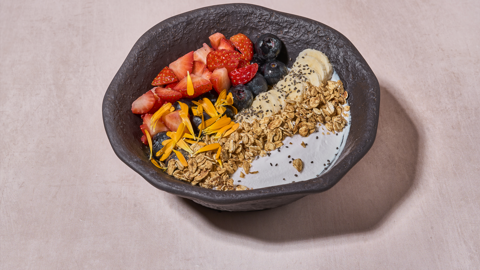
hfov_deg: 32.4
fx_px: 827
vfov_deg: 18.5
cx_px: 240
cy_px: 131
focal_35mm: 65
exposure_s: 1/125
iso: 100
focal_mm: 62
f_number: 13
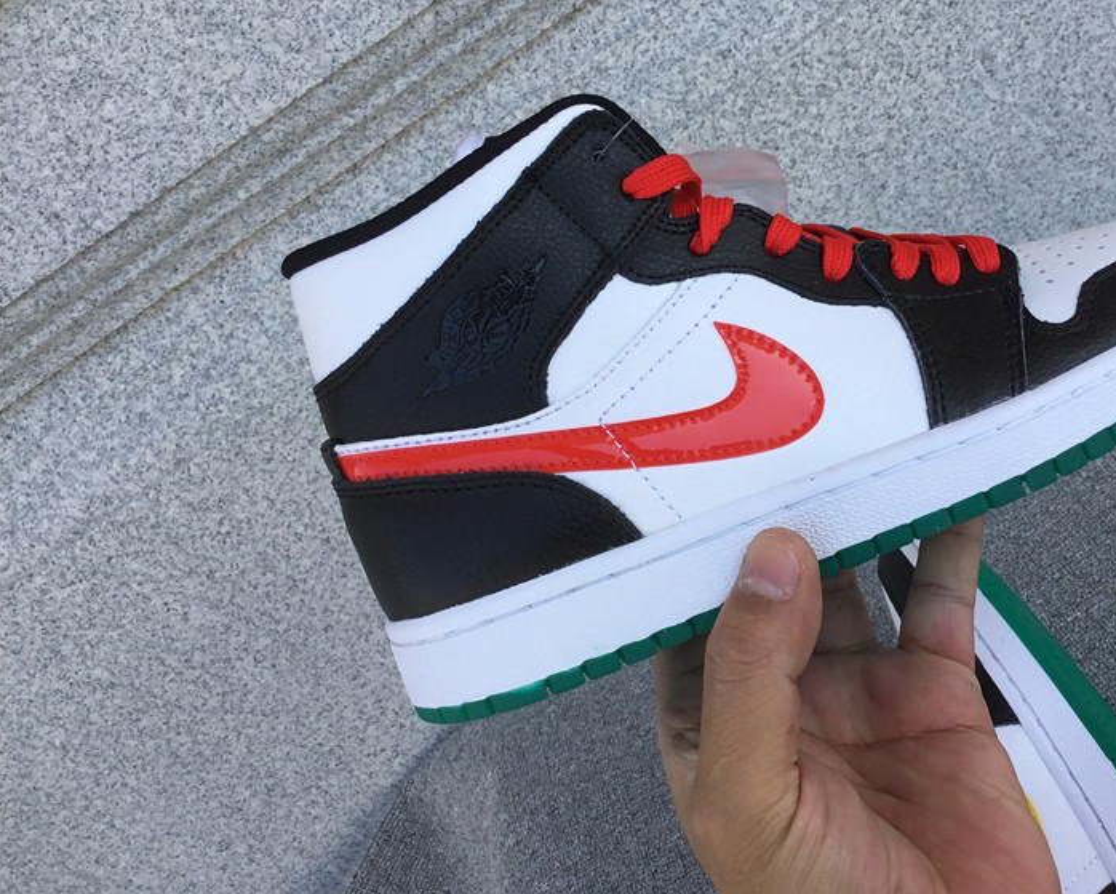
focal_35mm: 39
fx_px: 1289
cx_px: 716
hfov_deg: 46.3
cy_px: 373
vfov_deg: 38.1
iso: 25
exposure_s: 1/360
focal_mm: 3.3
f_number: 2.4
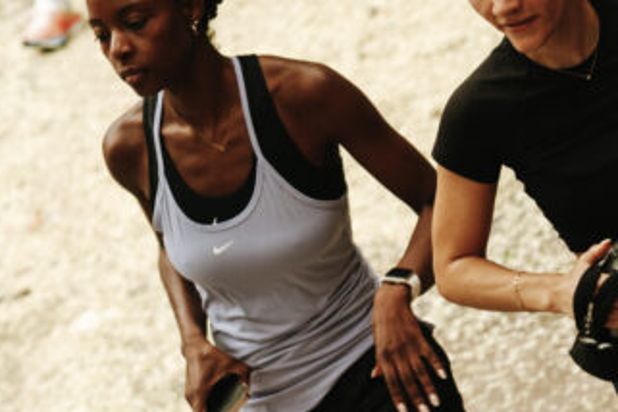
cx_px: 562
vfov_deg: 4.8
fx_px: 4892
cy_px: 235
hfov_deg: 7.2
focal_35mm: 285
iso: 400
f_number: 2.8
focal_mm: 70
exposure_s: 1/400
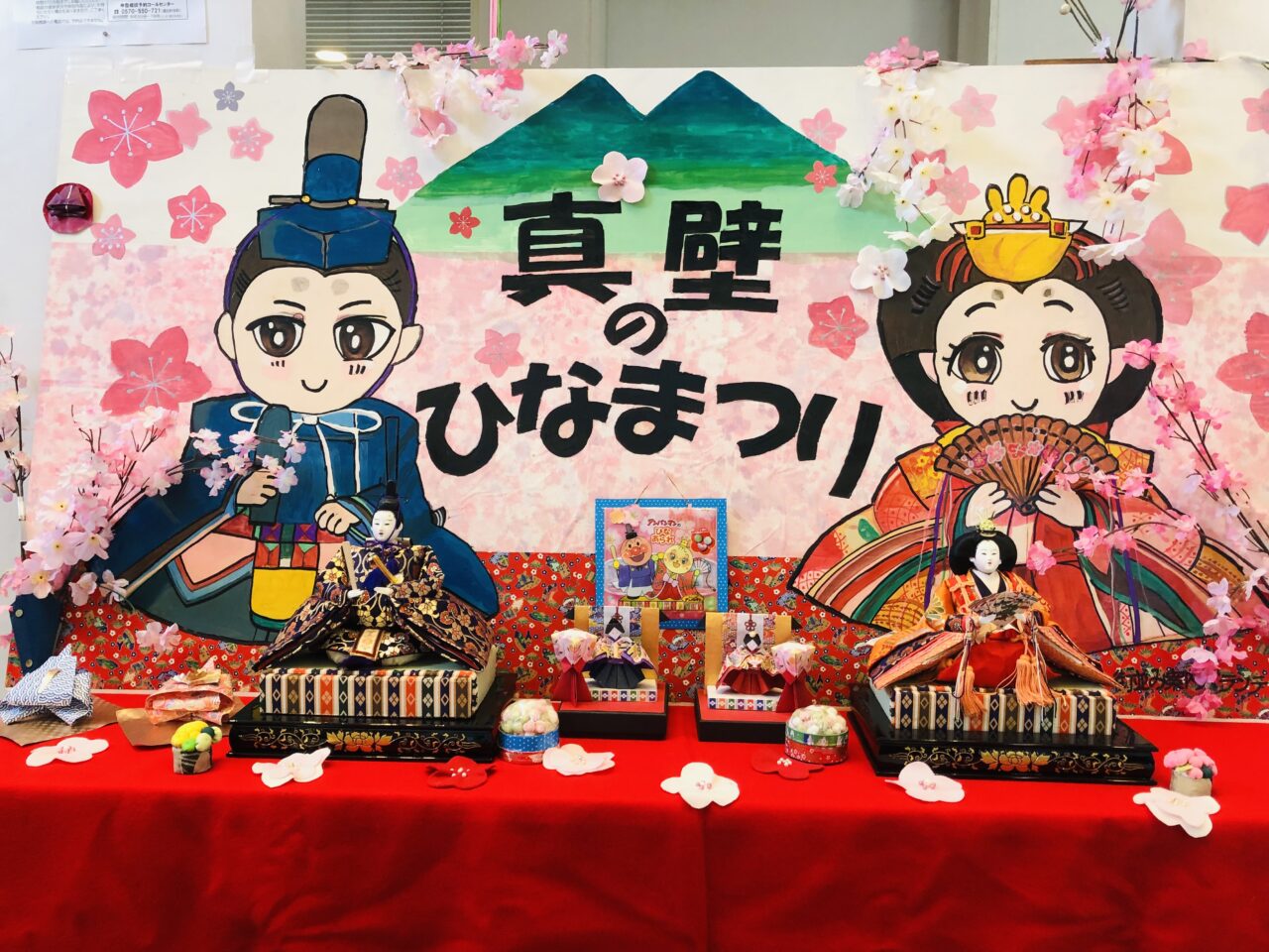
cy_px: 476
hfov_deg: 63.4
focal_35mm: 28
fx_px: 1026
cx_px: 634
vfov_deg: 49.7
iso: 32
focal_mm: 3.99
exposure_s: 1/25
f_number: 1.8
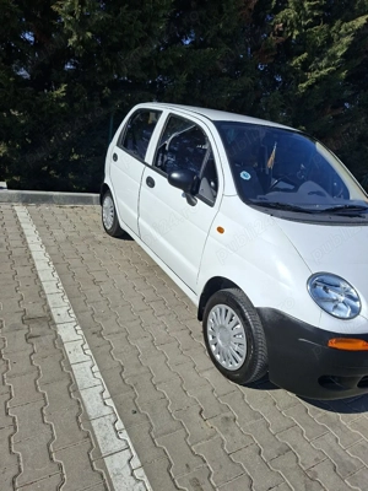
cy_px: 246
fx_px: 326
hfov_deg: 58.9
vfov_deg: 73.9
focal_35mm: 23
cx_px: 184
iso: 50
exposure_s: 1/5000
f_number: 1.8
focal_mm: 5.54
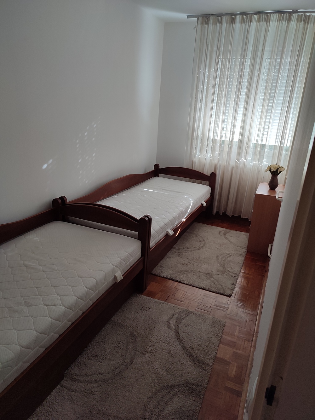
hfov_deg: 54.9
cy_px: 210
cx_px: 158
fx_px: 303
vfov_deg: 69.4
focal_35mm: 25
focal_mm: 6.04
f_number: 1.9
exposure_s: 1/33
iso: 294
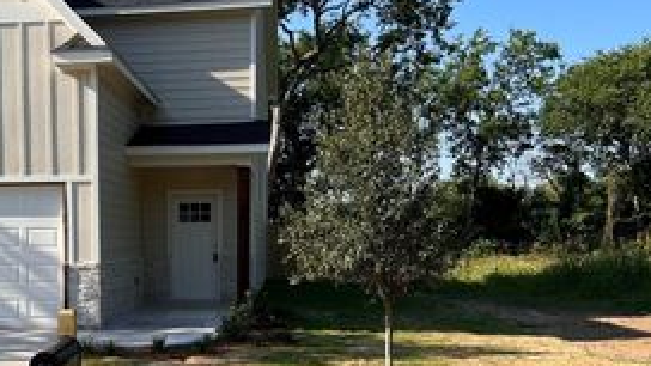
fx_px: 898
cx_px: 139
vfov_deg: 22.8
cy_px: 286
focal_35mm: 52
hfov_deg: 38.5
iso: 50
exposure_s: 1/3257
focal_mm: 5.7
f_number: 1.5
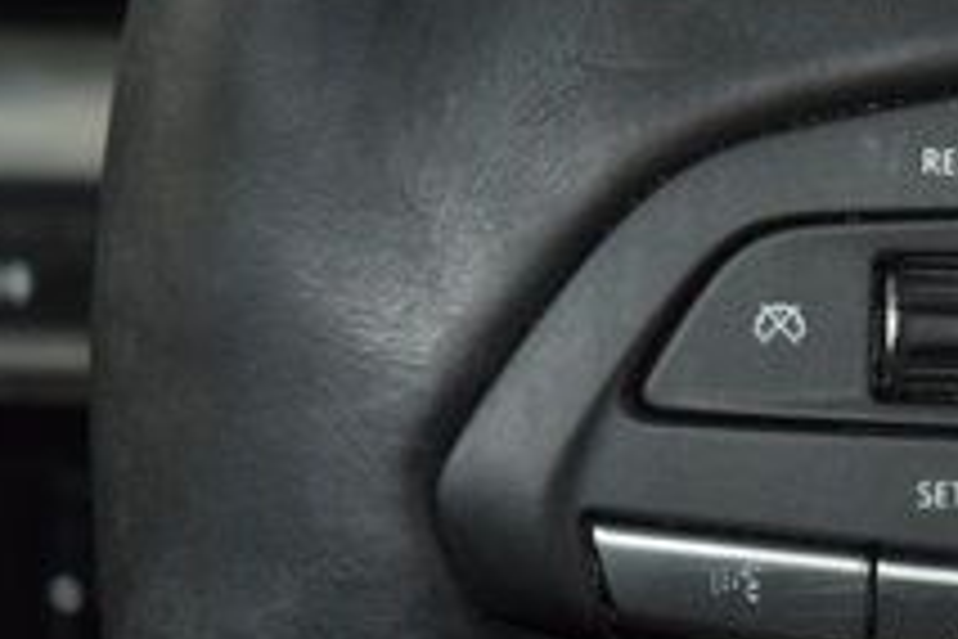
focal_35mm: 315
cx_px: 1048
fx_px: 8382
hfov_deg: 6.5
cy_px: 182
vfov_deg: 4.4
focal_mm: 70
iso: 1400
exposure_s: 1/25
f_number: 4.5
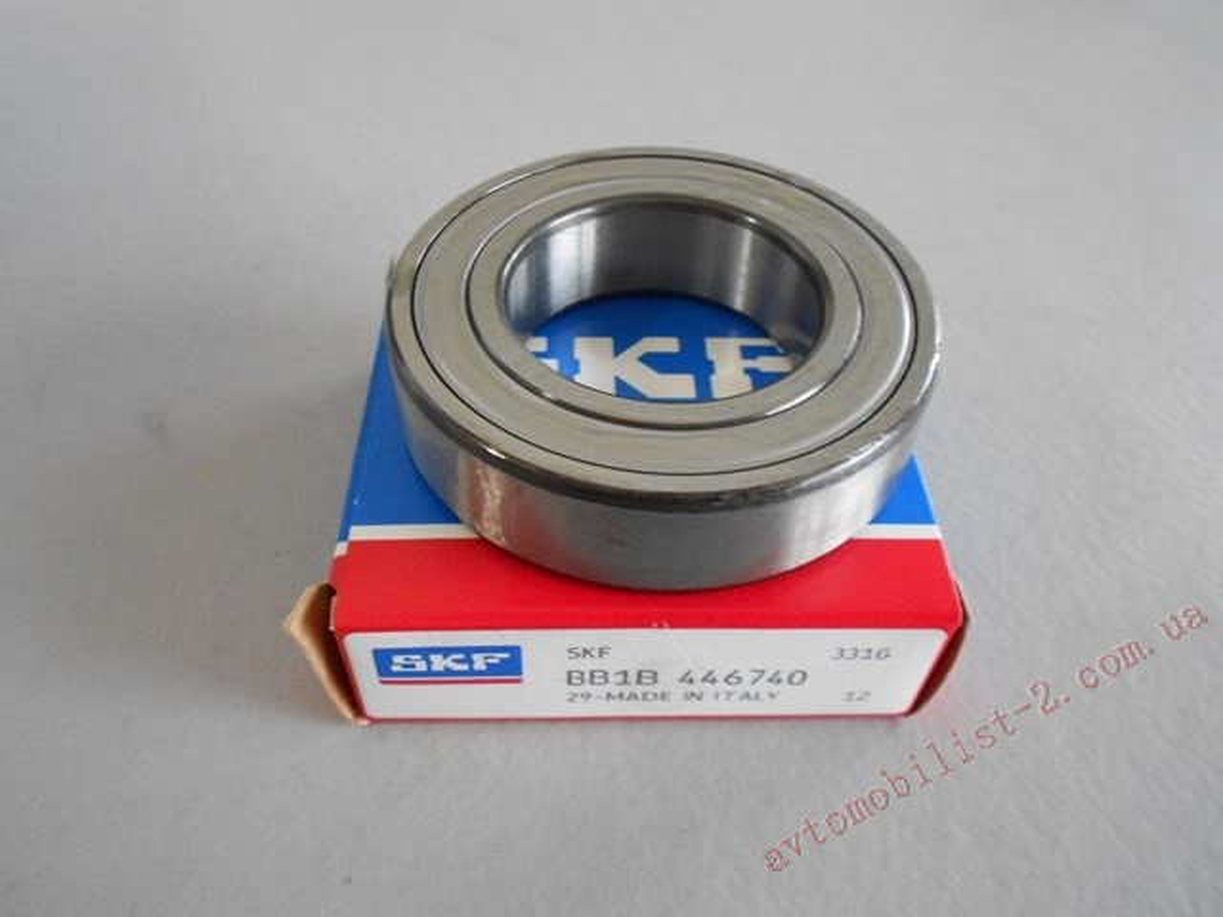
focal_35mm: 29
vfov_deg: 48.2
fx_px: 1025
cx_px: 612
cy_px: 458
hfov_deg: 61.7
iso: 400
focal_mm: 5.1
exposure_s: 1/10
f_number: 3.4
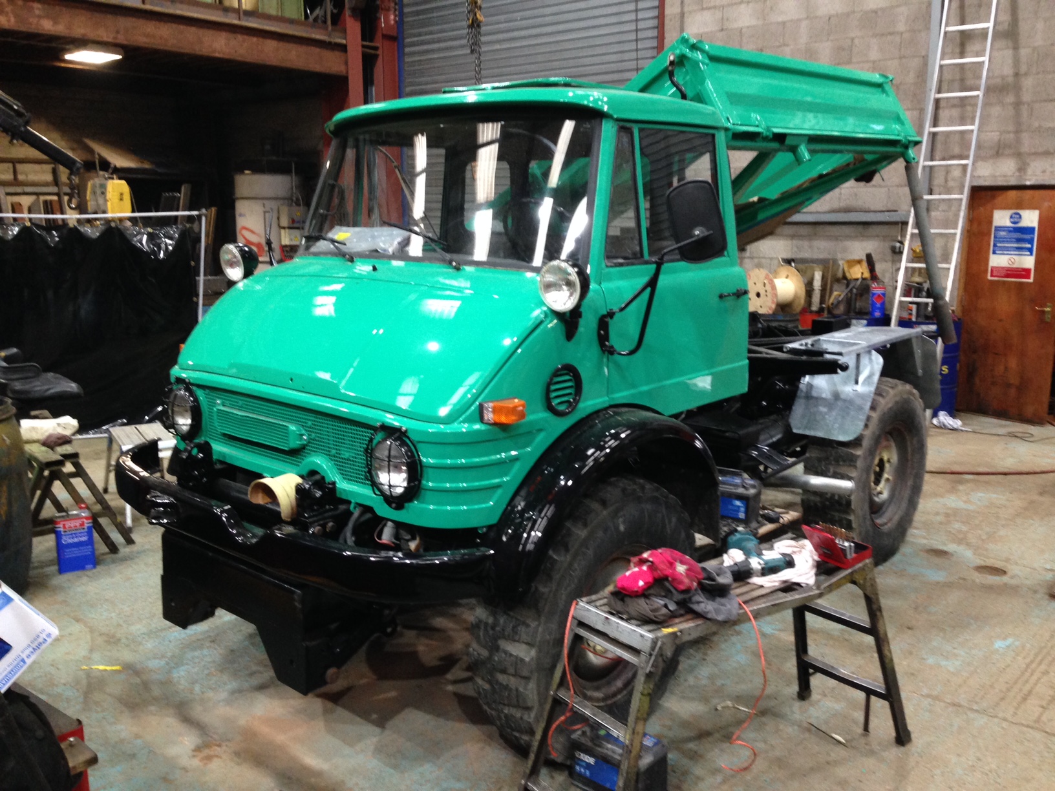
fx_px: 1006
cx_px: 528
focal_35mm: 33
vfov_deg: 42.9
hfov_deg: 55.4
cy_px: 396
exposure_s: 1/20
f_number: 2.4
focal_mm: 4.12
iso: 200
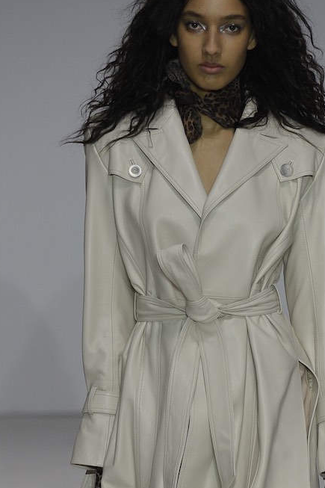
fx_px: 6232
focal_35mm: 460
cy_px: 469
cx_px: 244
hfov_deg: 3.0
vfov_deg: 4.5
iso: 1000
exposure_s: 1/500
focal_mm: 200
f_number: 5
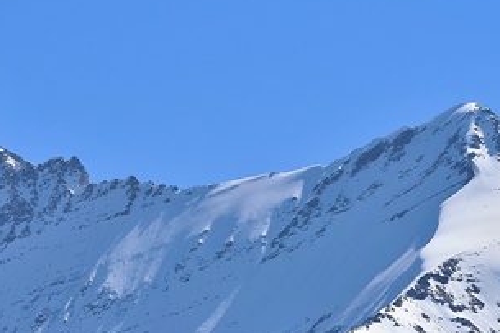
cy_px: 225
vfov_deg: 3.5
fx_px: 5469
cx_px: 90
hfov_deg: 5.2
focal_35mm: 394
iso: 500
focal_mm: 200
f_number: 7.1
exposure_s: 1/5000
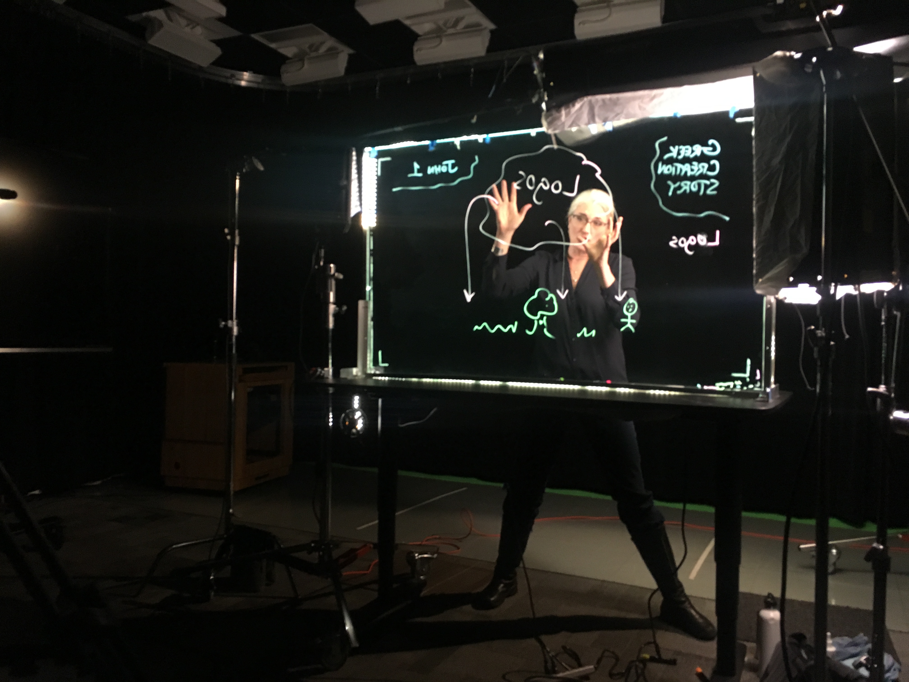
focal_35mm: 29
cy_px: 341
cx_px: 454
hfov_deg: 61.7
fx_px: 762
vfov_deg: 48.2
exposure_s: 1/30
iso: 160
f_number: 2.2
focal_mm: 4.15
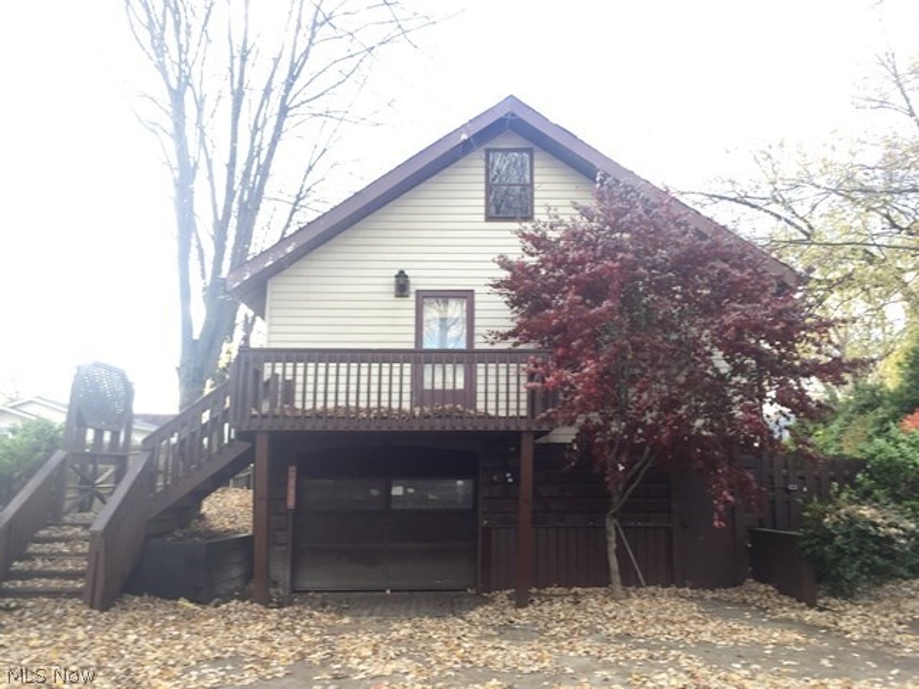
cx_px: 460
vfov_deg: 48.2
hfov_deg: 61.7
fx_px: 770
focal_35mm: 29
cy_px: 344
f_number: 2.2
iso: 40
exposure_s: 1/120
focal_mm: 4.15
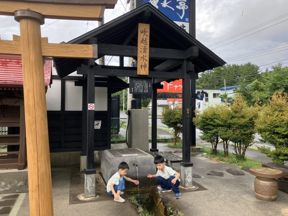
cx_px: 144
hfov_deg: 63.4
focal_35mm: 28
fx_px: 233
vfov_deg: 49.7
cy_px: 108
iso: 32
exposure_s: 1/187
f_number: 1.8
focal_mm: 3.99
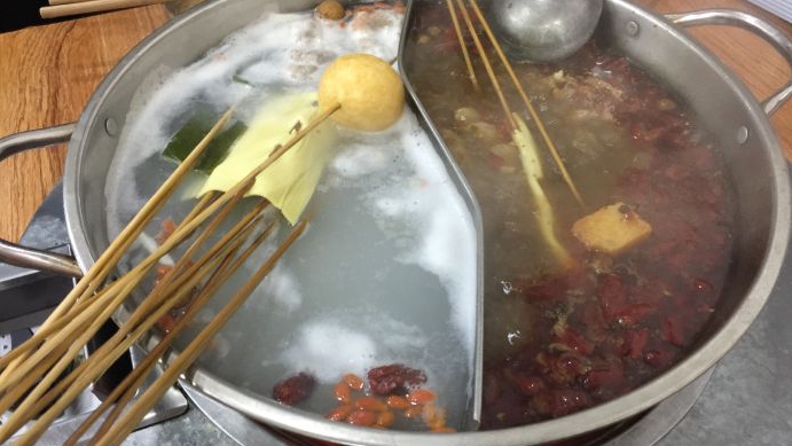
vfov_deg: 36.7
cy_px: 238
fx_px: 672
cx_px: 400
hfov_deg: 61.0
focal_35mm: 32
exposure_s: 1/10
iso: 125
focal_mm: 4.15
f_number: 2.2
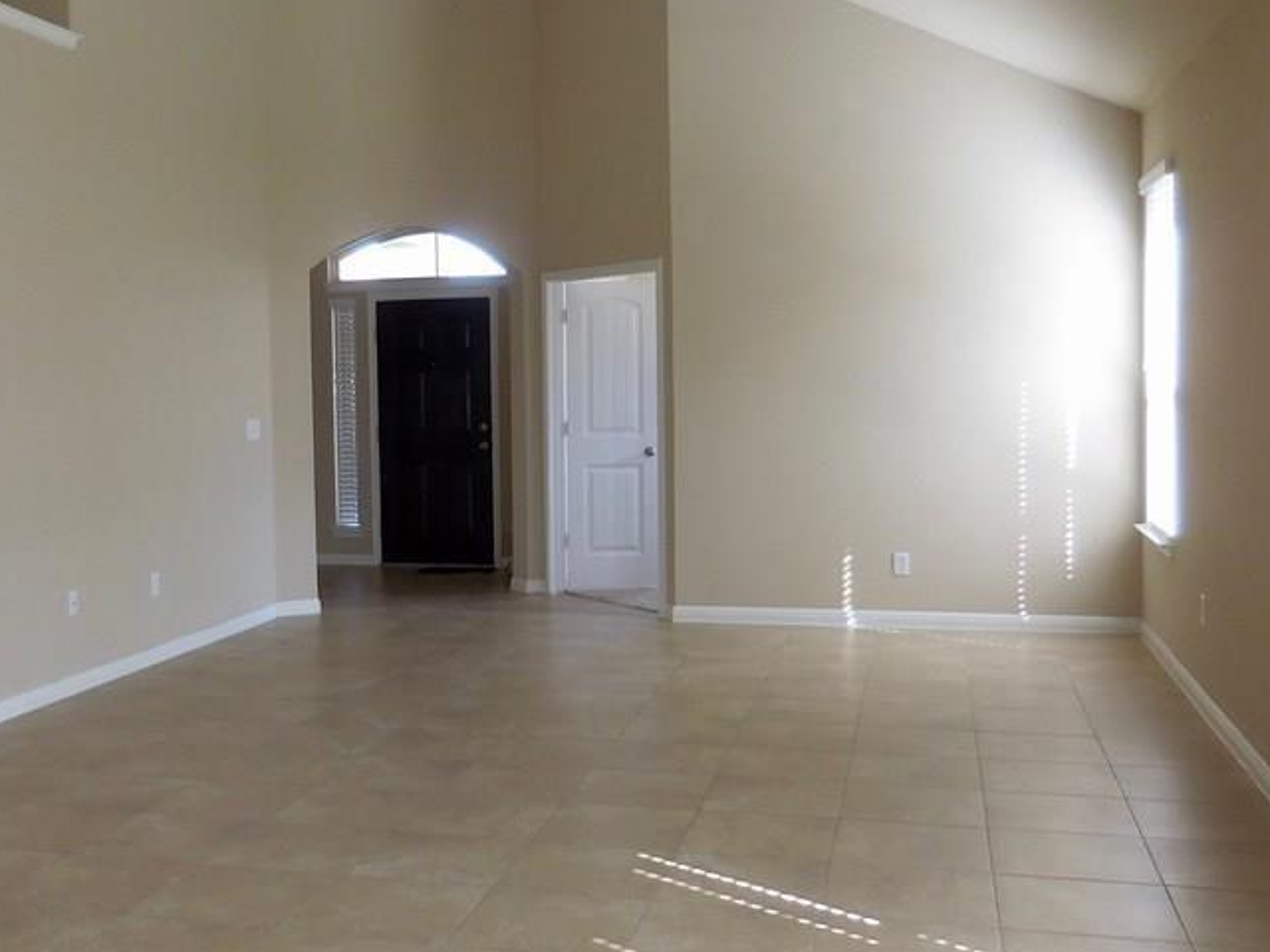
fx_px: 1468
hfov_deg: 46.3
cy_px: 458
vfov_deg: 36.0
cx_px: 466
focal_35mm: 40
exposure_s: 1/40
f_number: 3.3
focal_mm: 4.5
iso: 125
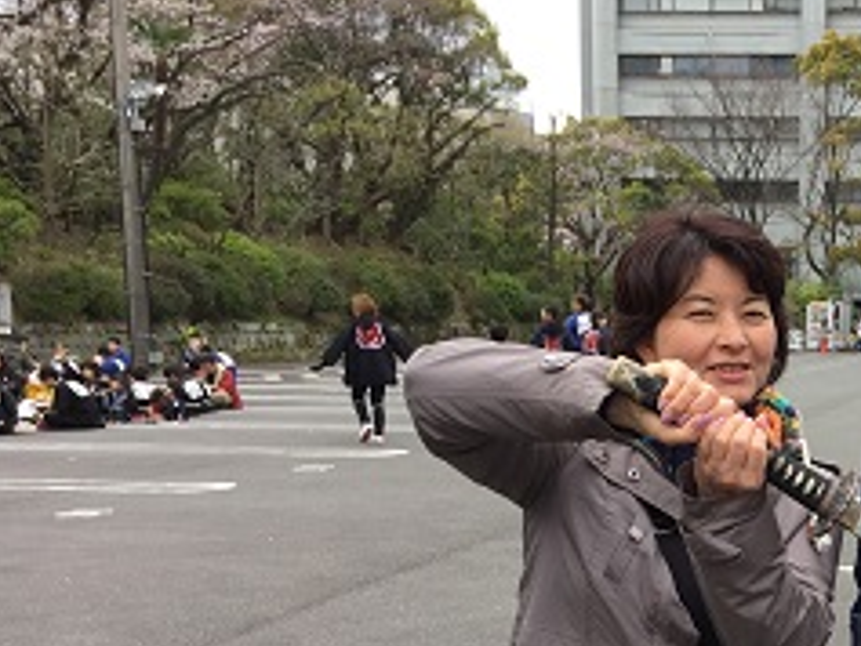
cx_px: 883
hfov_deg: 29.8
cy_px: 573
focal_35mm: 60
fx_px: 1493
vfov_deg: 23.8
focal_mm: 4.15
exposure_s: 1/380
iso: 32
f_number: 2.2
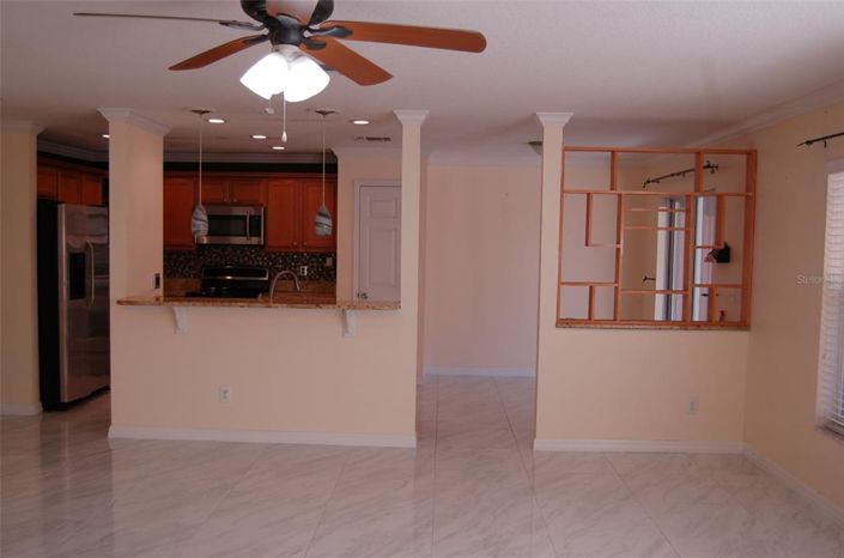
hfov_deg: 55.2
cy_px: 279
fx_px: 807
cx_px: 422
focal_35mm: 34
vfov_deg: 38.2
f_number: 3.8
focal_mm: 23
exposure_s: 1/200
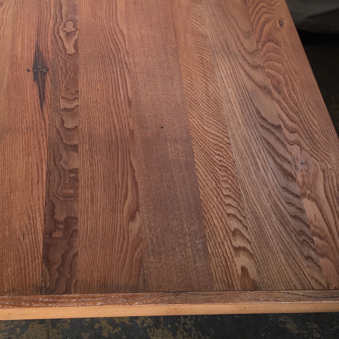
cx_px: 152
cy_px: 100
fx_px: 632
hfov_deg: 30.0
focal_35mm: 57
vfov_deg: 29.7
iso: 25
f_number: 2.2
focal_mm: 4.15
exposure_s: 1/159
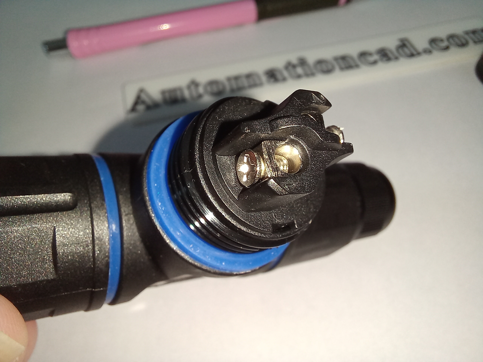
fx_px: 349
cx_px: 242
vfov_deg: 54.9
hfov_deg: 69.4
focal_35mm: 25
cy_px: 181
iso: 64
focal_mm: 2.13
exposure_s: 1/50
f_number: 2.4
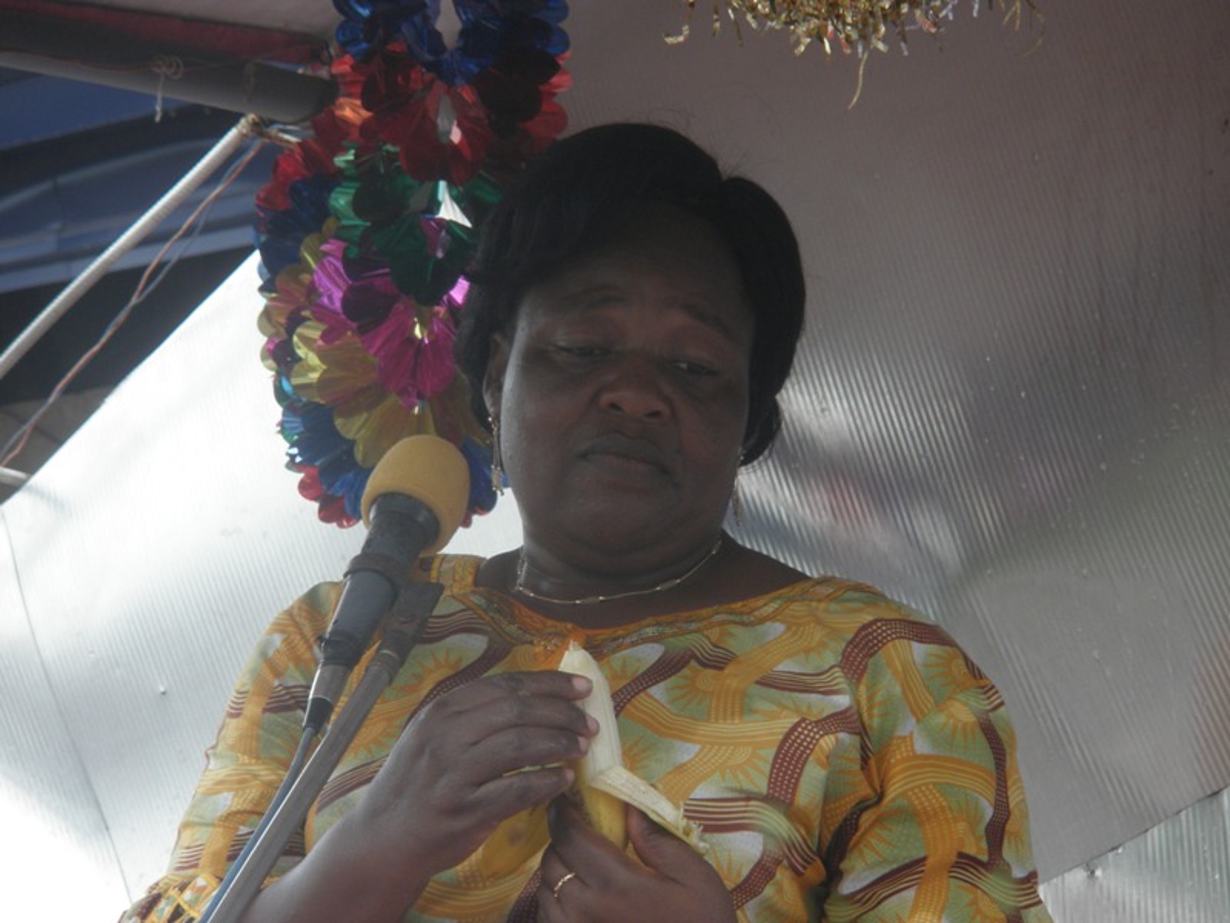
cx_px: 615
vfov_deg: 8.2
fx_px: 6396
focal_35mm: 180
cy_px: 462
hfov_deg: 11.0
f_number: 5.6
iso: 125
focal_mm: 31.5
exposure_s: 1/200
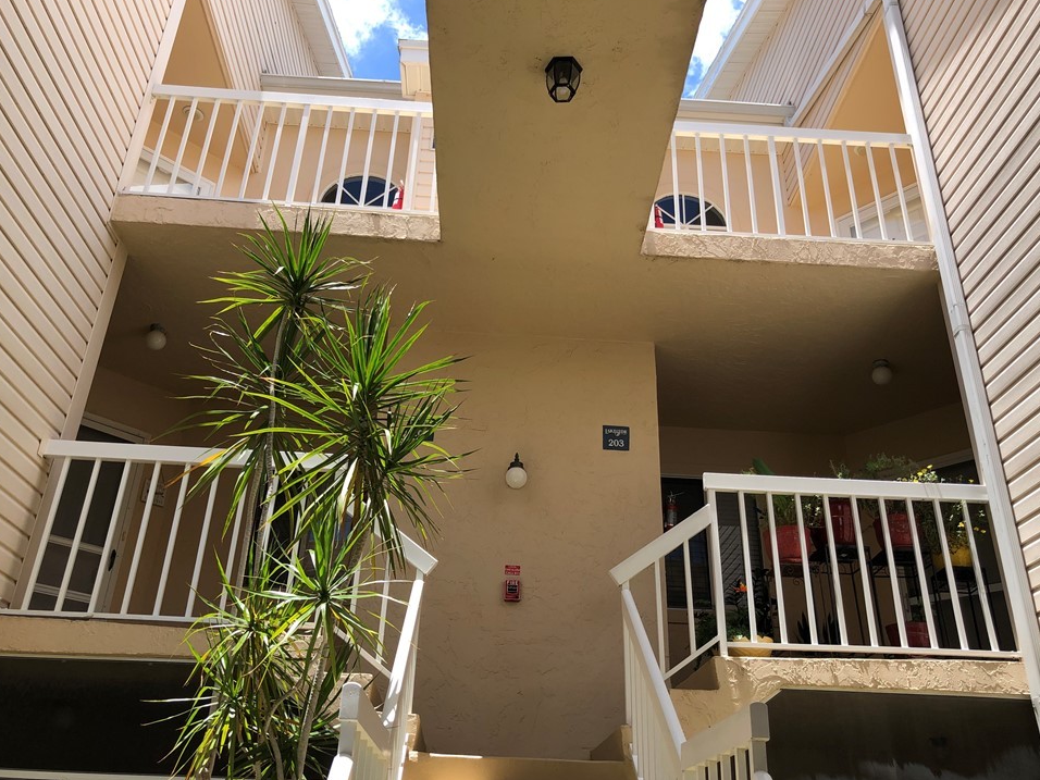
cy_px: 401
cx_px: 524
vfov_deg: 46.8
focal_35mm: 30
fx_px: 901
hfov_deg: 60.0
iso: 20
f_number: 1.8
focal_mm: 3.99
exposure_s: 1/759
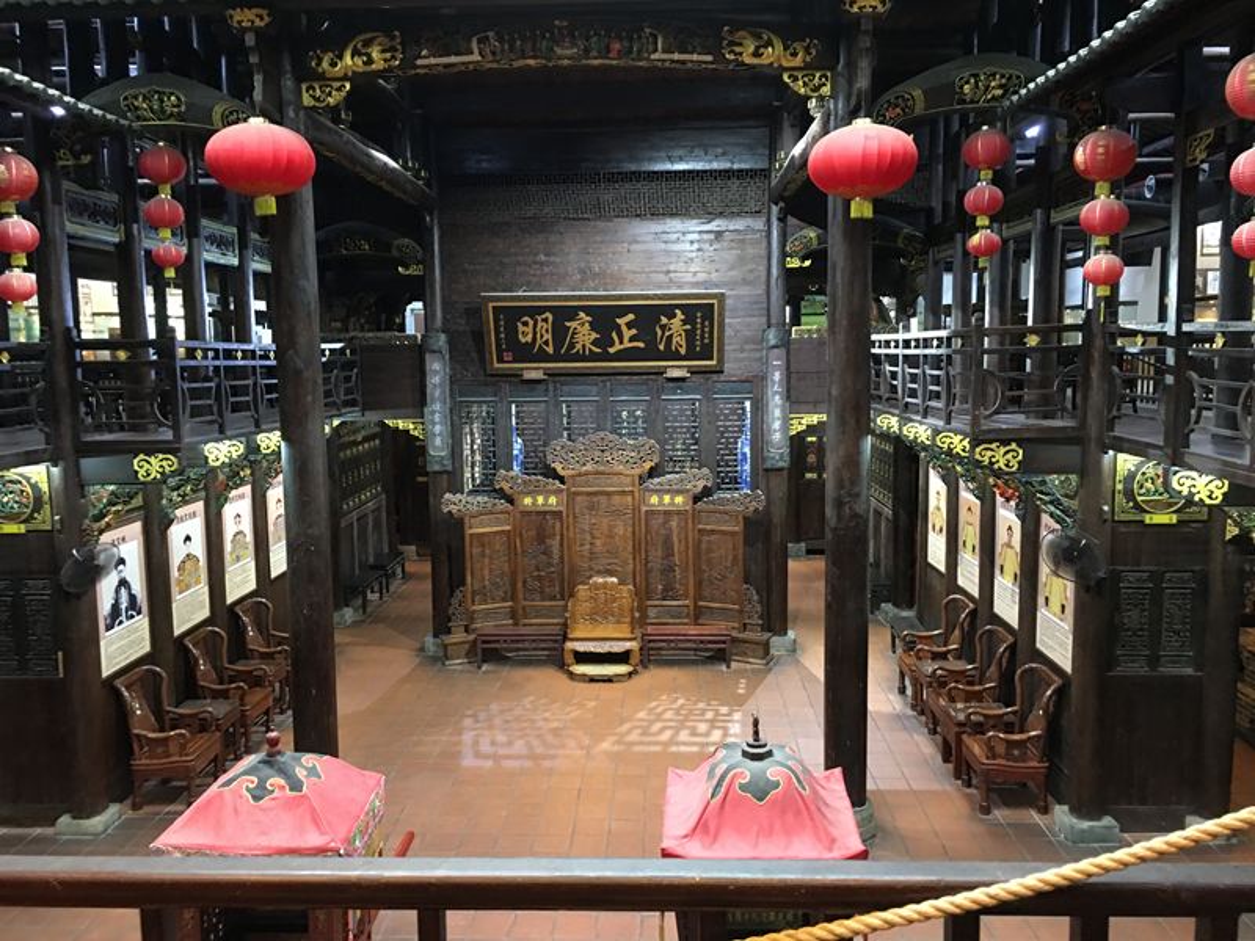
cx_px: 628
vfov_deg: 48.2
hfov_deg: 61.7
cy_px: 470
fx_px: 1051
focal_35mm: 29
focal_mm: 4.15
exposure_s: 1/4
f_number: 2.2
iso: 50
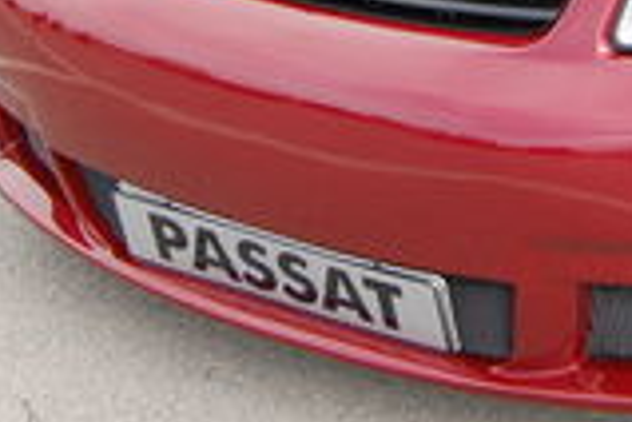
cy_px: -287
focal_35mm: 133
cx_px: 719
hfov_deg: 15.0
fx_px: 2335
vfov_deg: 9.9
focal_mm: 22
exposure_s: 1/160
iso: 200
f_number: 6.3
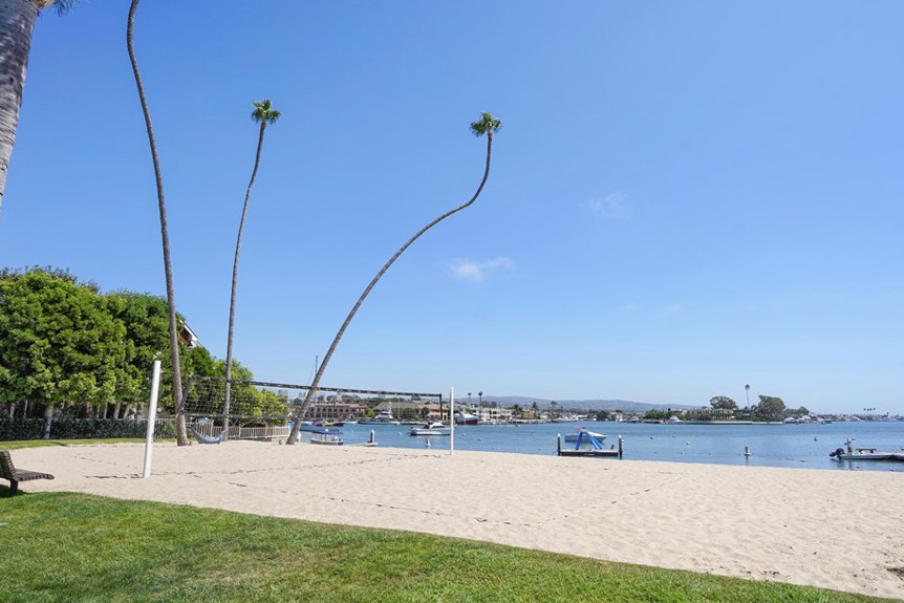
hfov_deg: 86.7
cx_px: 495
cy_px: 325
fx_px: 477
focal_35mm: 19
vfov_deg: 64.5
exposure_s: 1/640
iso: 200
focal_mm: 16
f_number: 8
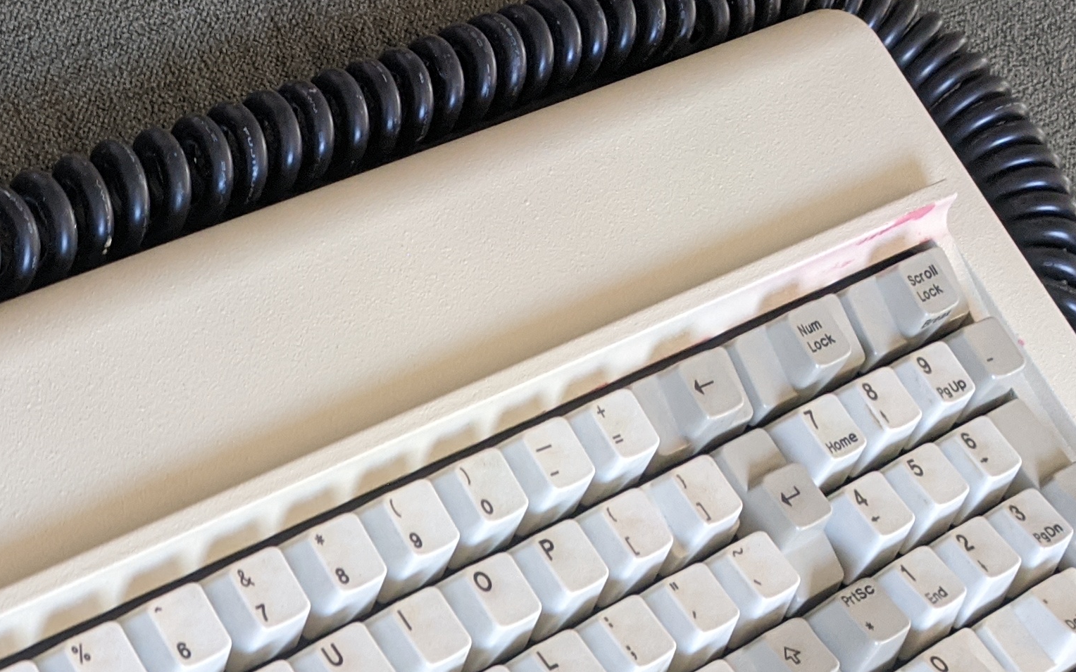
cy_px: 885
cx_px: 1
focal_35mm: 73
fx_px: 2141
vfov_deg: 16.8
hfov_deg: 26.7
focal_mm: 4.67
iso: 291
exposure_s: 1/60
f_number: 2
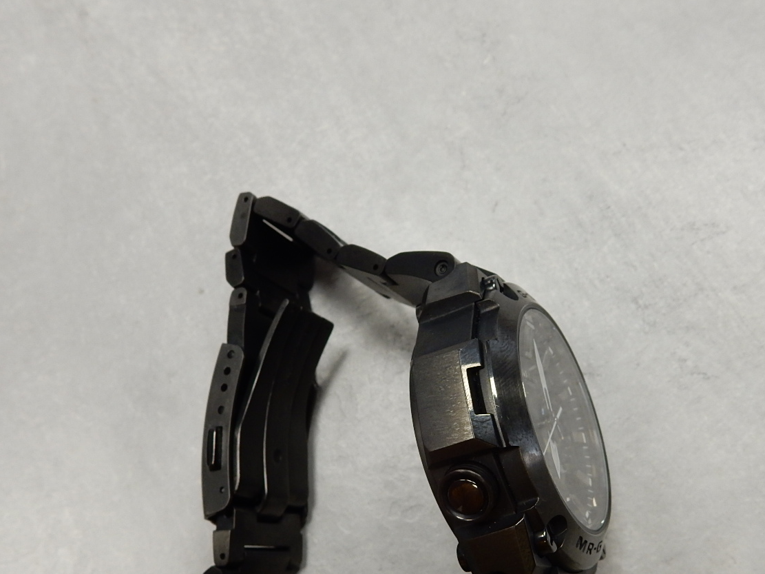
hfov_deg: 51.1
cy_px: 413
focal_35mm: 36
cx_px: 454
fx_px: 795
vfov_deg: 38.9
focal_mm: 4.5
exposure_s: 1/30
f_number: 3.7
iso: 125
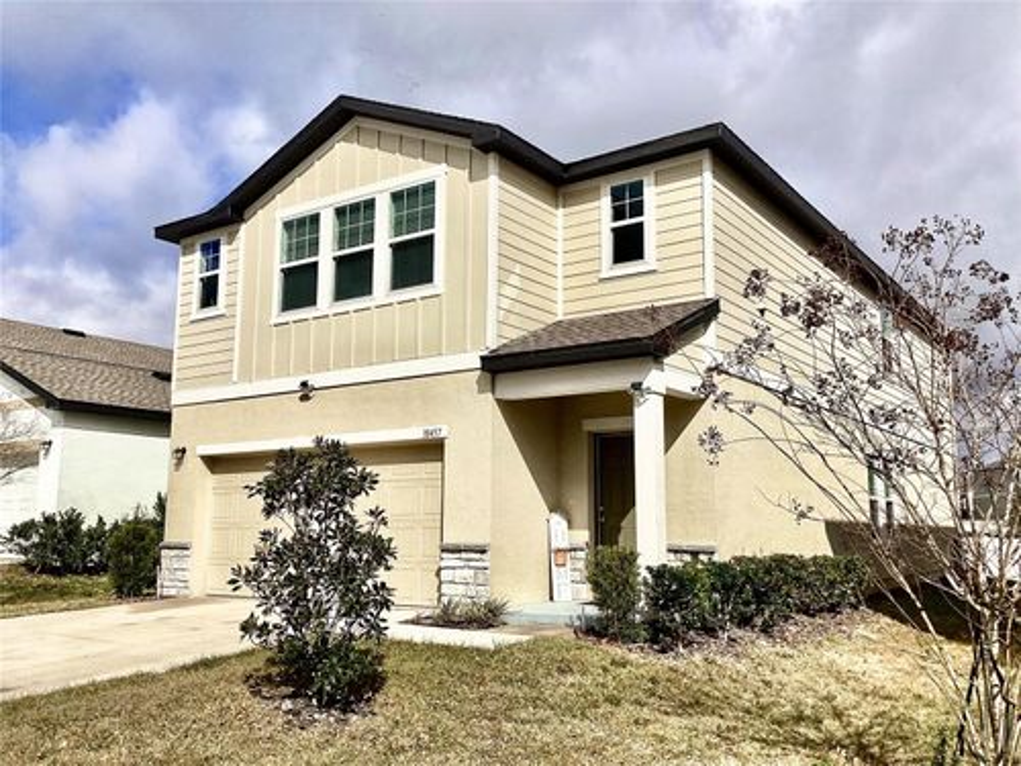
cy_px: 383
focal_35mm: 31
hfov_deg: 58.4
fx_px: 914
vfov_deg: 45.4
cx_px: 510
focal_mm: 3.3
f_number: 2.4
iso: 25
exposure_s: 1/3546
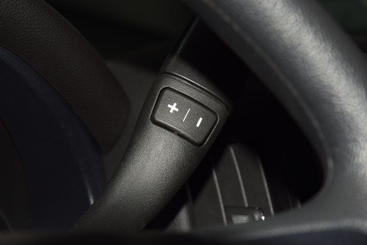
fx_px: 1071
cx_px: 184
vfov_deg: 13.0
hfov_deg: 19.5
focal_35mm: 105
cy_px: 122
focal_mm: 70
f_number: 8
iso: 100
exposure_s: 1/125
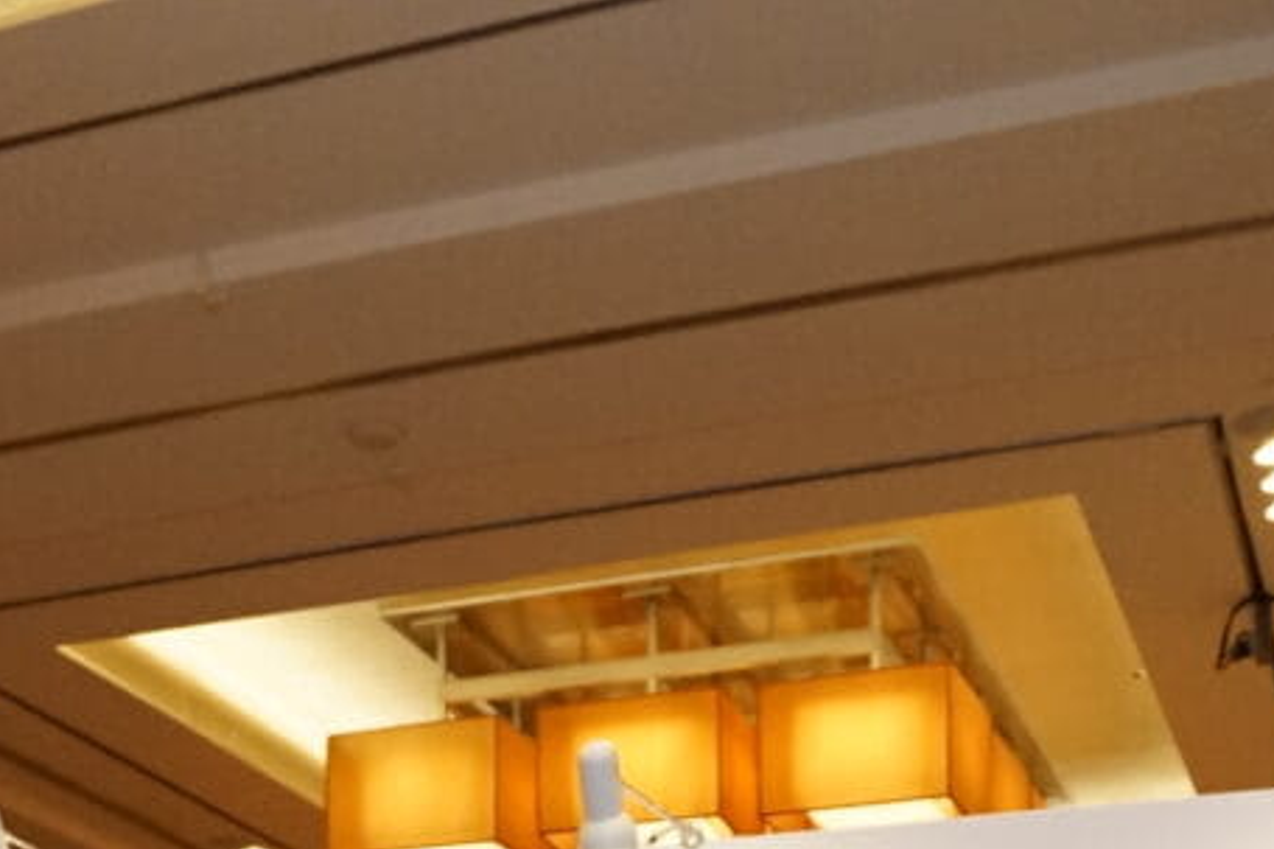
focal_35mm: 72
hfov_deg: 28.0
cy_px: 1910
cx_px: 465
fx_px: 2547
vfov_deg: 14.2
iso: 2500
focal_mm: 16
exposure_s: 1/200
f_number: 4.5
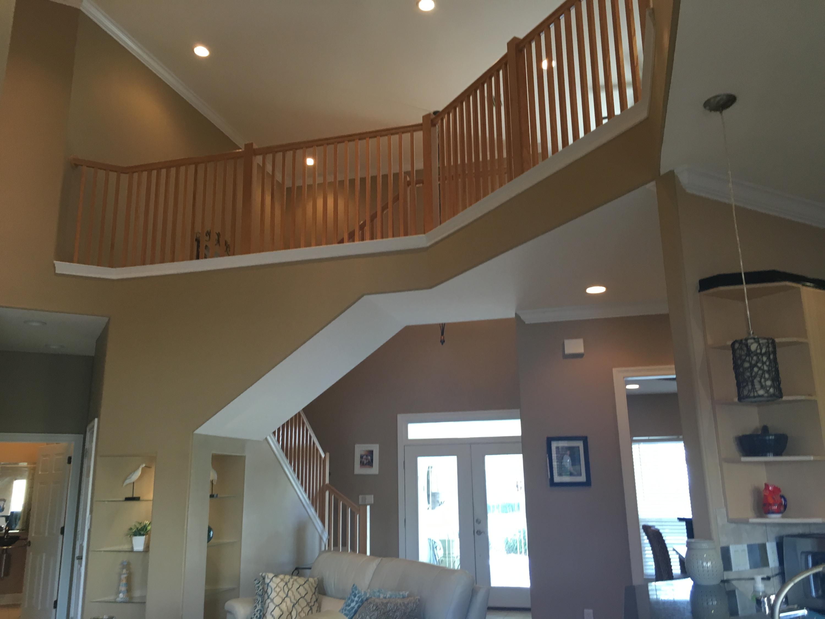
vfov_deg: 48.2
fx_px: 691
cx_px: 412
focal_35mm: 29
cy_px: 310
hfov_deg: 61.7
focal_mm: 4.15
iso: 80
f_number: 2.2
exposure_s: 1/30
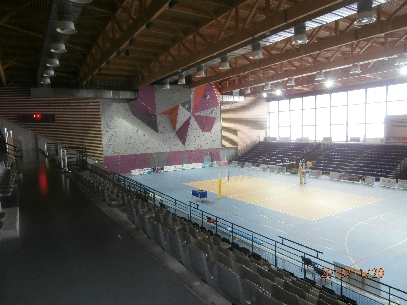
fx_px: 282
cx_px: 204
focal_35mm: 24
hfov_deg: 71.6
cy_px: 152
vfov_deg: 56.8
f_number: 3
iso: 200
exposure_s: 1/30
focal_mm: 4.2
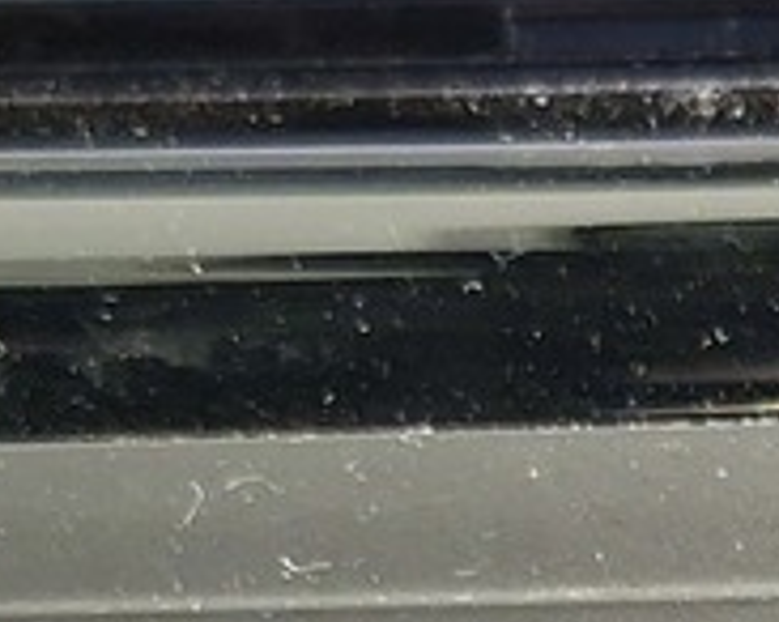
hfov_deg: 10.7
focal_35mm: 177
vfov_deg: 8.1
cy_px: 1423
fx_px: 4076
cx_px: 966
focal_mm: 5.54
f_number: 1.8
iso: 800
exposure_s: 1/25
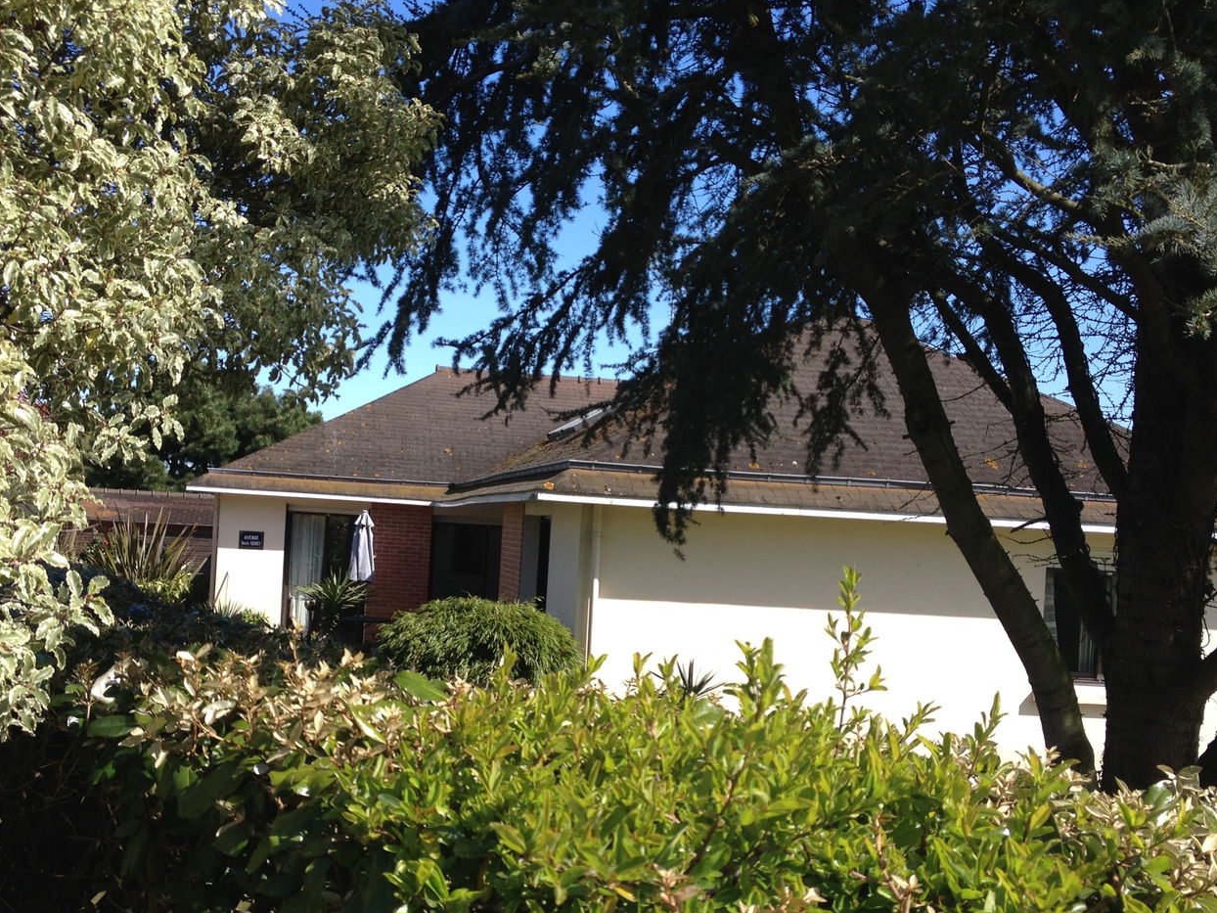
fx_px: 1582
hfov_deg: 42.0
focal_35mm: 45
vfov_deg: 32.1
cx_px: 533
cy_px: 546
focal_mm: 4.28
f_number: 2.4
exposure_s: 1/1004
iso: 50
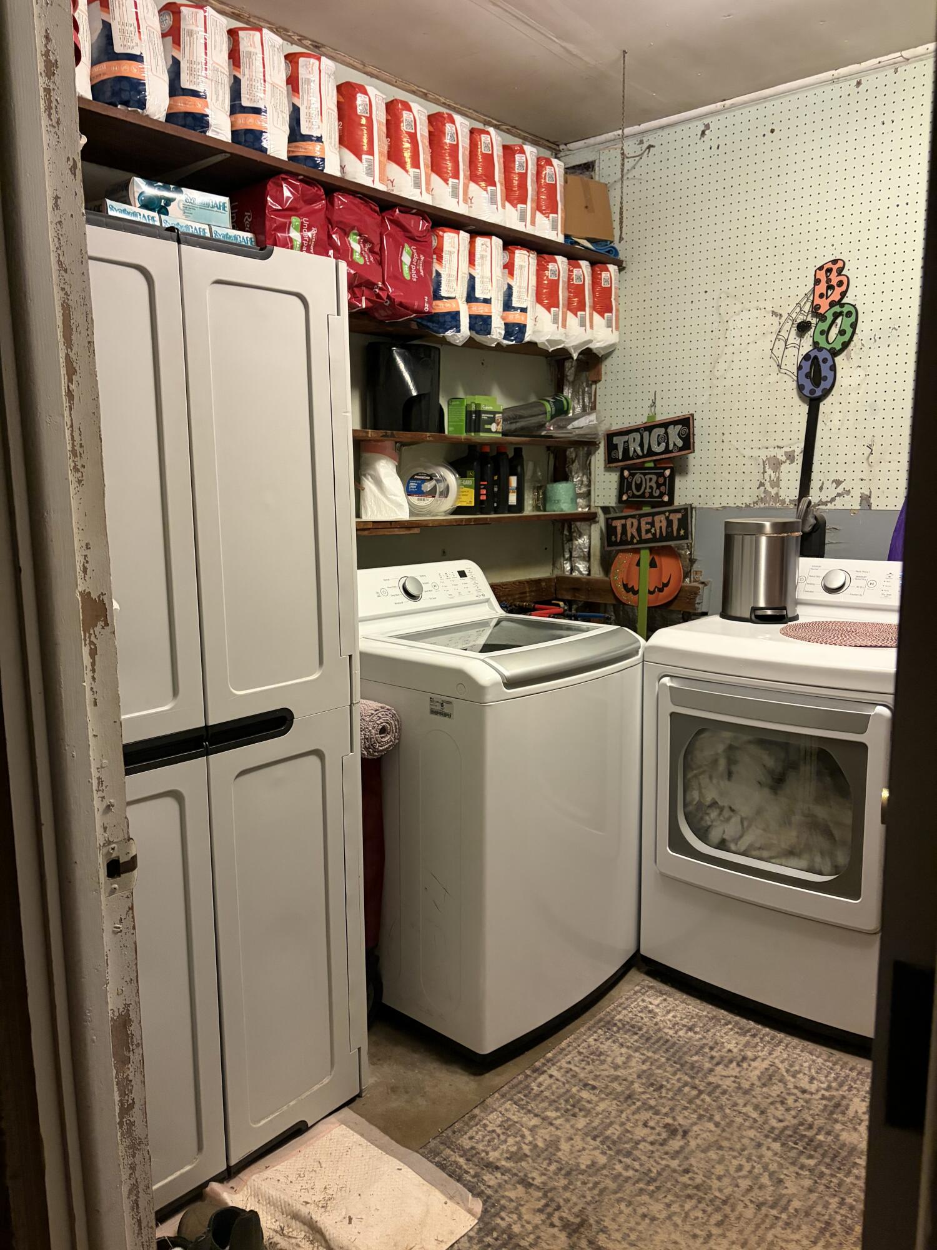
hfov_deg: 53.1
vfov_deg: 67.3
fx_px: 938
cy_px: 625
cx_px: 468
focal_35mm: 26
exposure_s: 1/60
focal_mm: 5.96
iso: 400
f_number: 1.6
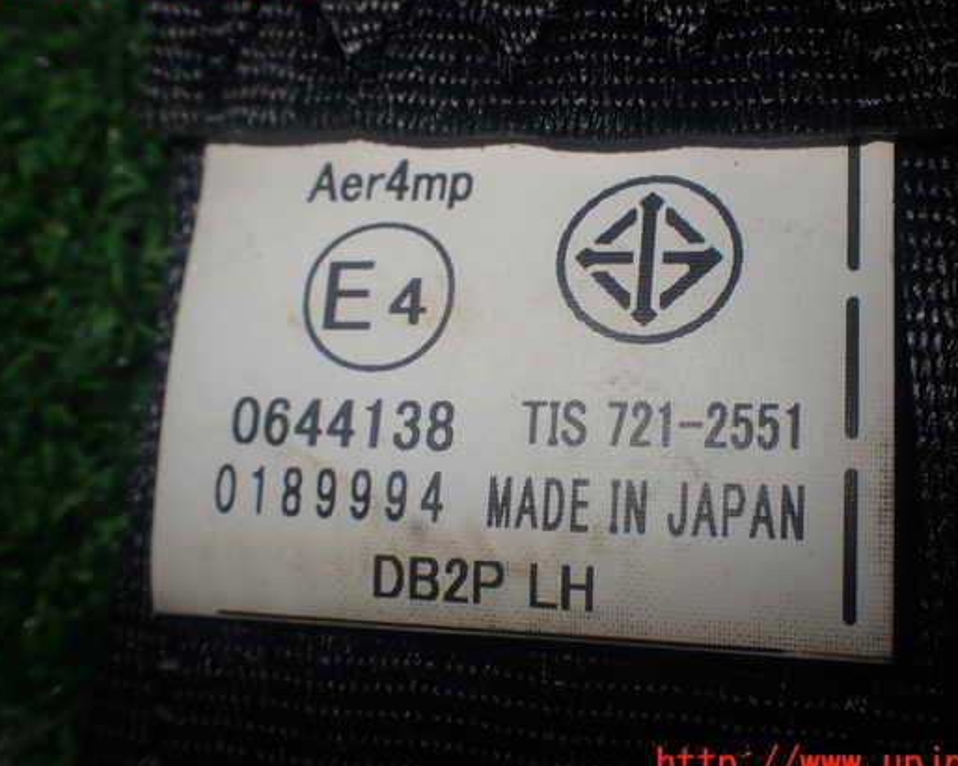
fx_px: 1162
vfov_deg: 36.5
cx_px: 518
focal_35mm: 41
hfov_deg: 44.8
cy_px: 369
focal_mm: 6.37
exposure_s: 1/100
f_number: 3.5
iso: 100
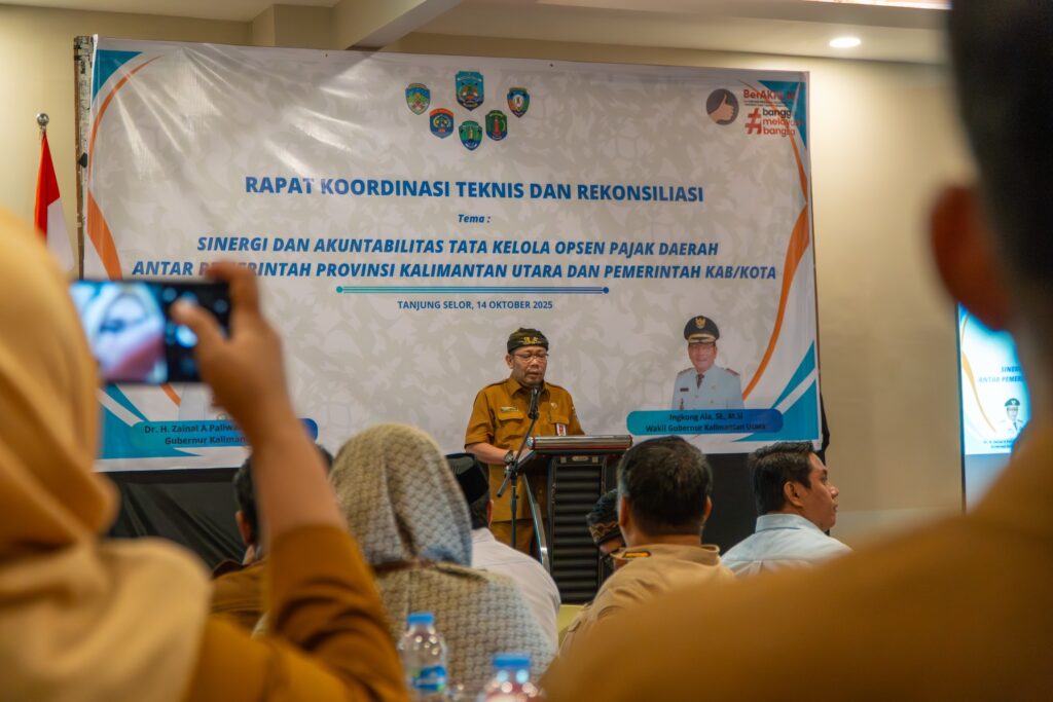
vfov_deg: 20.2
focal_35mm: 68
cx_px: 526
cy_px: 351
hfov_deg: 29.9
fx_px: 1975
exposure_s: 1/100
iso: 4000
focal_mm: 45
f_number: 4
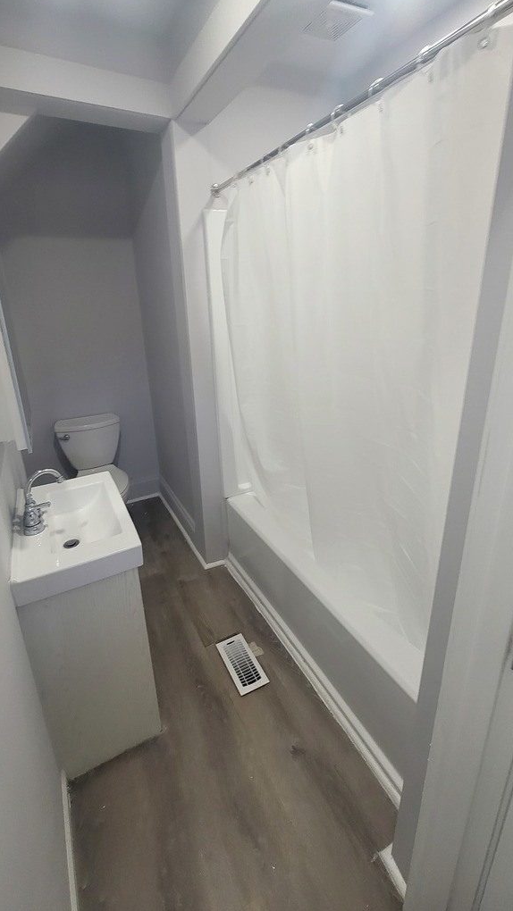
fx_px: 363
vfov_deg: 102.9
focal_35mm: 15
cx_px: 246
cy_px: 430
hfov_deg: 70.5
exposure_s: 1/60
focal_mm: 2.2
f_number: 2.2
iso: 160
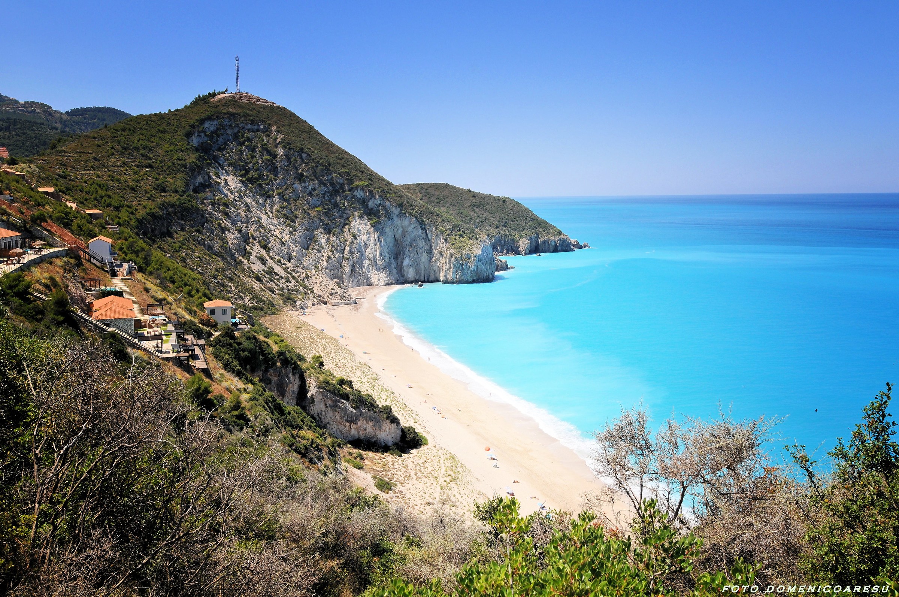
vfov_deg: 36.8
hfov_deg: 53.2
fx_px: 898
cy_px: 298
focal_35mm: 36
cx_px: 450
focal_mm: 24
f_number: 11
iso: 200
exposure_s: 1/500
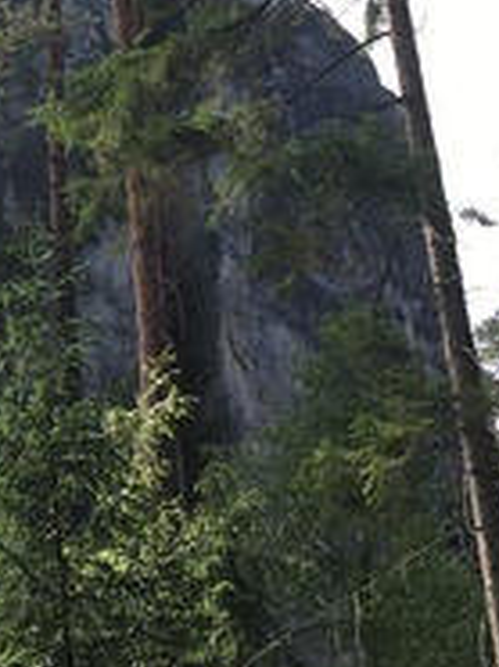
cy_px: -61
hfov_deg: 12.0
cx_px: -111
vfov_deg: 16.0
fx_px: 2312
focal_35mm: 120
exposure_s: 1/283
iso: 25
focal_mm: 4.15
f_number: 2.2
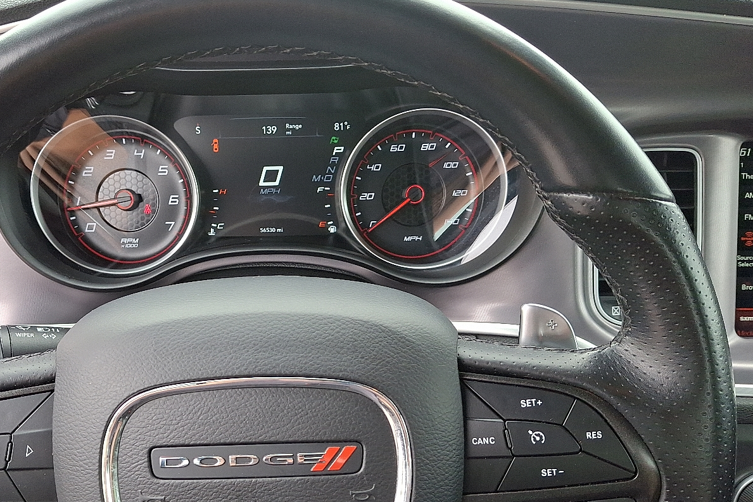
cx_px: 278
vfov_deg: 37.6
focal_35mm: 35
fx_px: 732
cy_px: 307
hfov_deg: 53.8
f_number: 1.8
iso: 29
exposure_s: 1/120
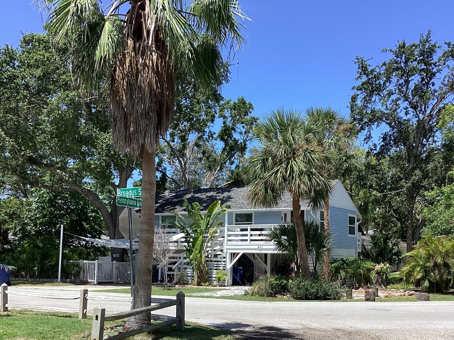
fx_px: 564
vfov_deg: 33.2
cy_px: 233
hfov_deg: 43.8
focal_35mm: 43
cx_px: 249
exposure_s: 1/959
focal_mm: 3.3
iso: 25
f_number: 2.4
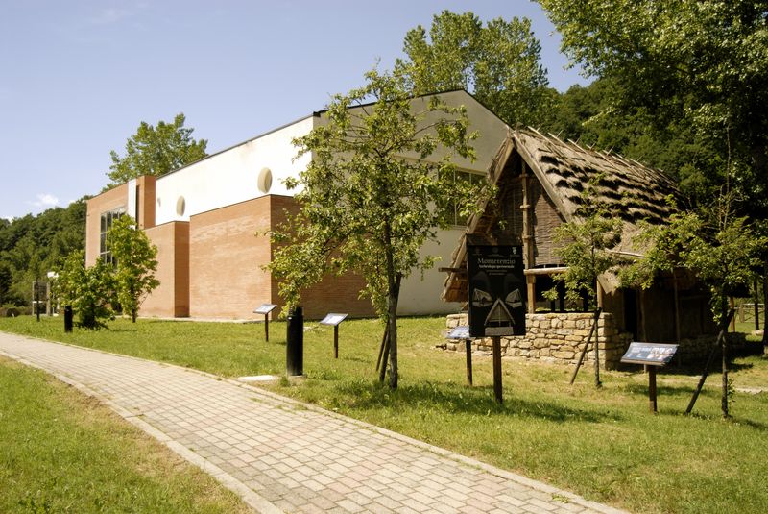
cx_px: 384
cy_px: 257
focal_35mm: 30
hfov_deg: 61.9
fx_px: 641
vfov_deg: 43.7
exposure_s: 1/640
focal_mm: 20
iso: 100
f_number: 4.5
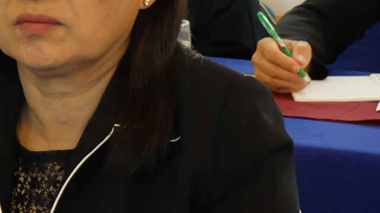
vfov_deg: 6.2
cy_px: 39
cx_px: 93
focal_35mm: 196
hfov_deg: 11.0
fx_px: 1974
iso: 3200
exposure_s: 1/28
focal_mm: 28.2
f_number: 4.5
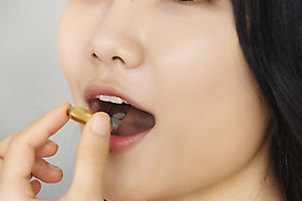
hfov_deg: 12.8
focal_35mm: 159
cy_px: 170
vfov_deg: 8.6
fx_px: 1334
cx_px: 1
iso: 400
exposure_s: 1/125
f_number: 5
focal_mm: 70
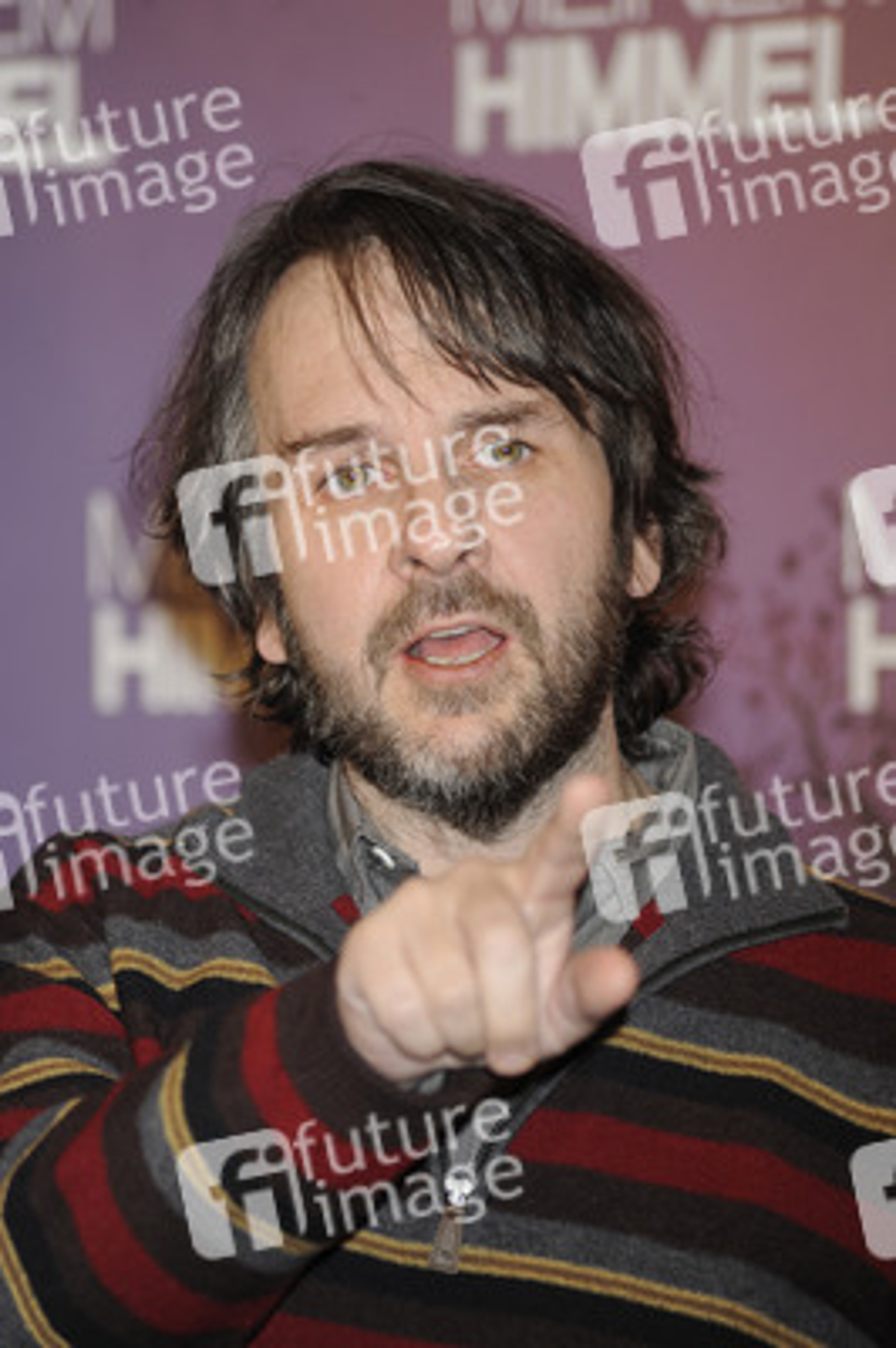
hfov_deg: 6.2
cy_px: 674
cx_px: 448
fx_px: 8227
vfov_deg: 9.4
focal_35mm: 220
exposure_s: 1/160
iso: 500
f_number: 5.6
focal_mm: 220
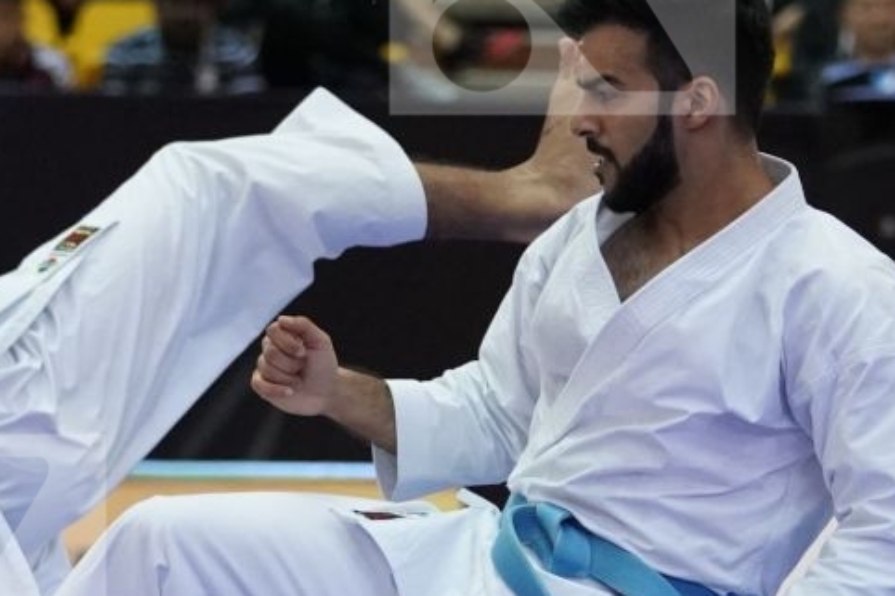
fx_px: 8449
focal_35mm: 340
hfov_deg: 6.1
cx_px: 563
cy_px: 603
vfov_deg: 4.0
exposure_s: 1/1000
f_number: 2.8
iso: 5000
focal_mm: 91
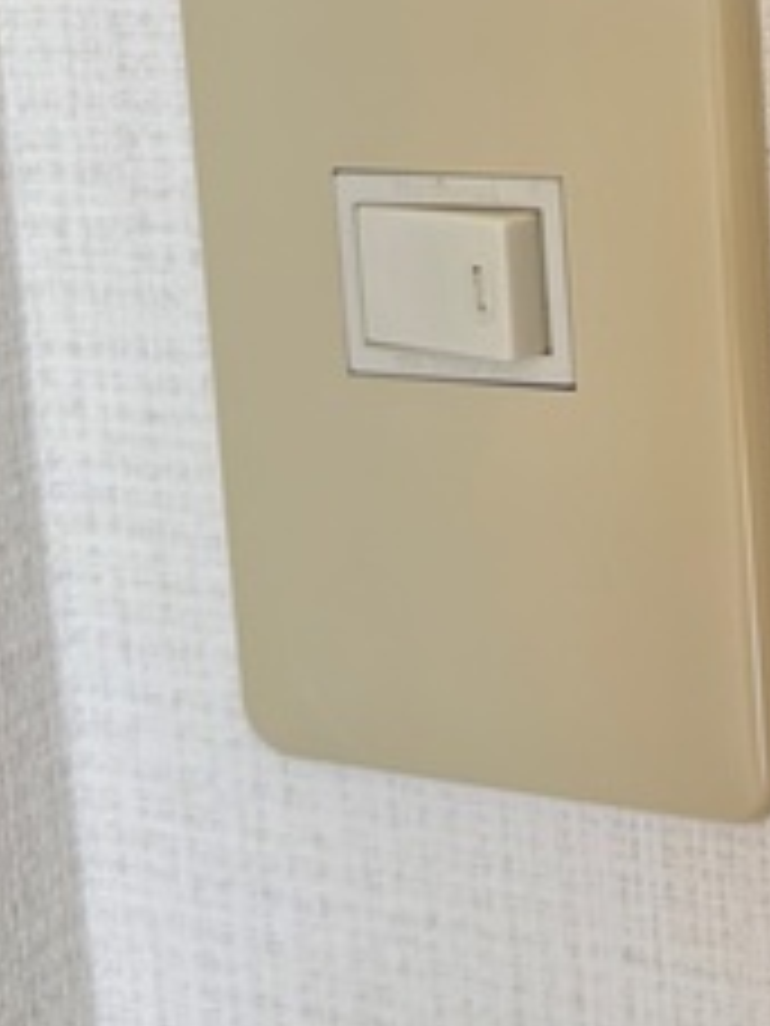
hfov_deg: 17.9
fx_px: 2373
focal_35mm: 80
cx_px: 790
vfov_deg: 23.3
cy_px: -22
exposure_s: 1/60
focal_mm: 5.96
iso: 125
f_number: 1.6
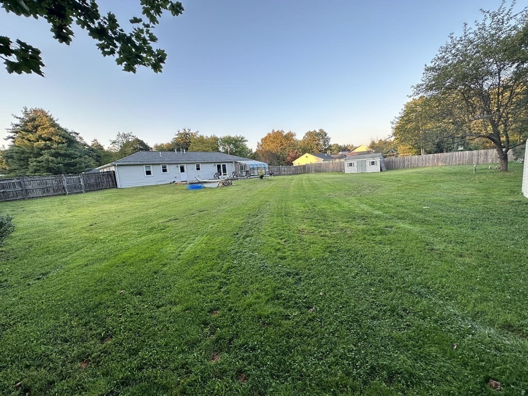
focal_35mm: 14
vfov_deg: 85.7
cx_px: 264
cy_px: 198
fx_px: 214
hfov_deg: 102.1
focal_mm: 2.22
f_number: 2.2
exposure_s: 1/115
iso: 40
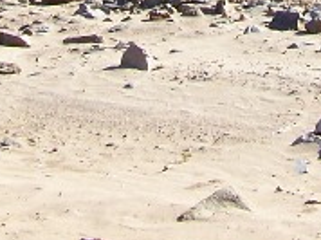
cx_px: 289
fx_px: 2028
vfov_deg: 6.4
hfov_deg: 9.0
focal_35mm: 219
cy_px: -339
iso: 64
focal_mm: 6.3
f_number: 4
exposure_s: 1/250
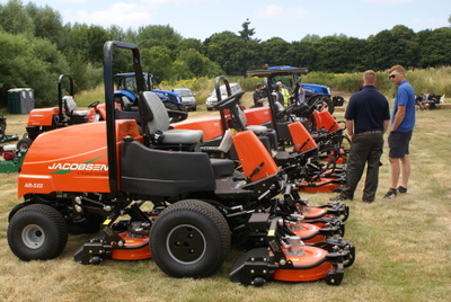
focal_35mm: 45
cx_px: 226
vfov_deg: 30.0
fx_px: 565
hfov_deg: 43.5
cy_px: 151
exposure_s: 1/125
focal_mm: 30
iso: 100
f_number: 9
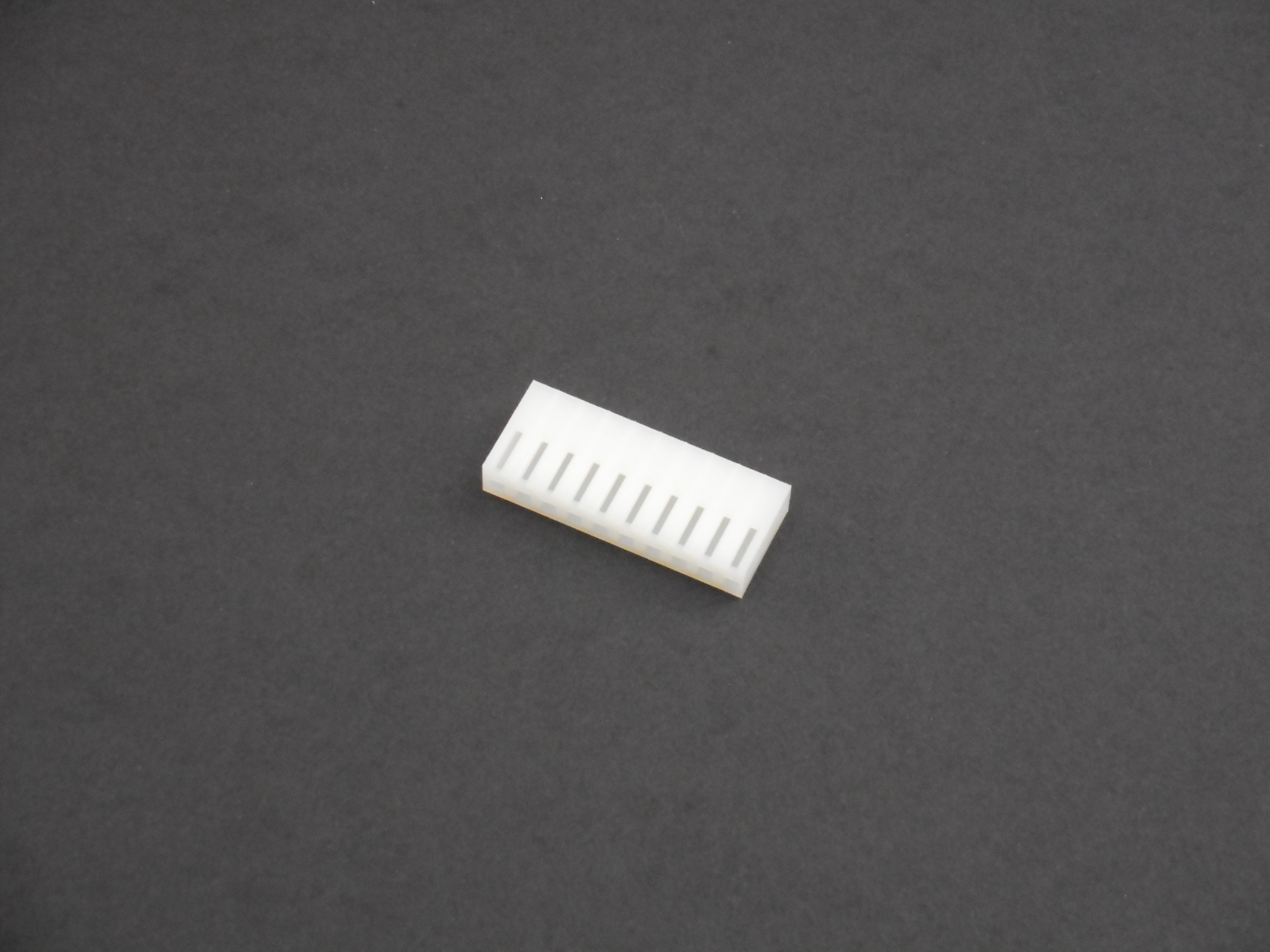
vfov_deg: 16.6
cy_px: 476
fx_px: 3265
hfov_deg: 22.0
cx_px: 635
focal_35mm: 89
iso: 800
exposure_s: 1/50
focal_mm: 15.9
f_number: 5.6
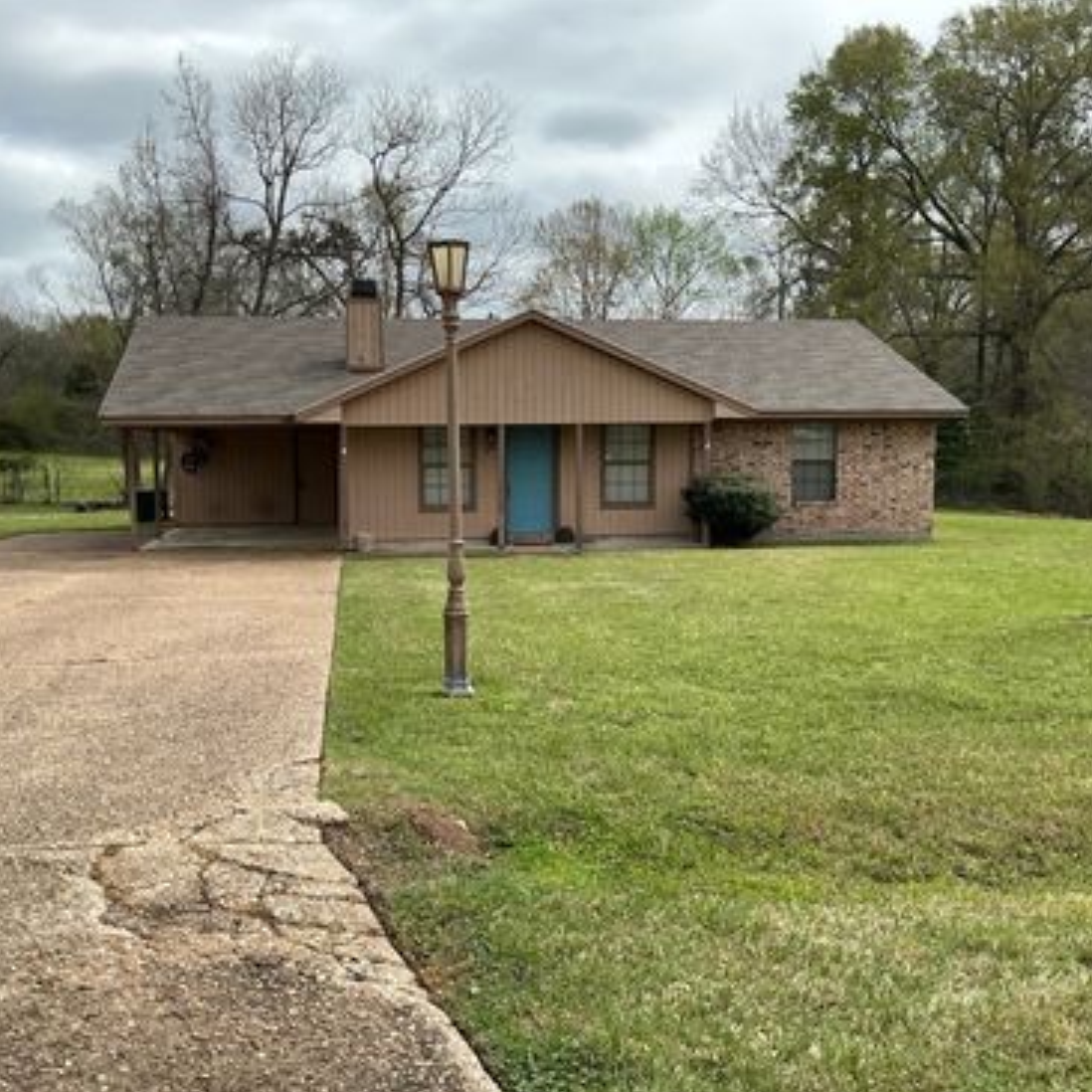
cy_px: 553
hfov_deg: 47.2
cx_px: 519
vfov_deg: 47.2
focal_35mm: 35
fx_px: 1249
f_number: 1.8
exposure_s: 1/869
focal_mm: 3
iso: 25
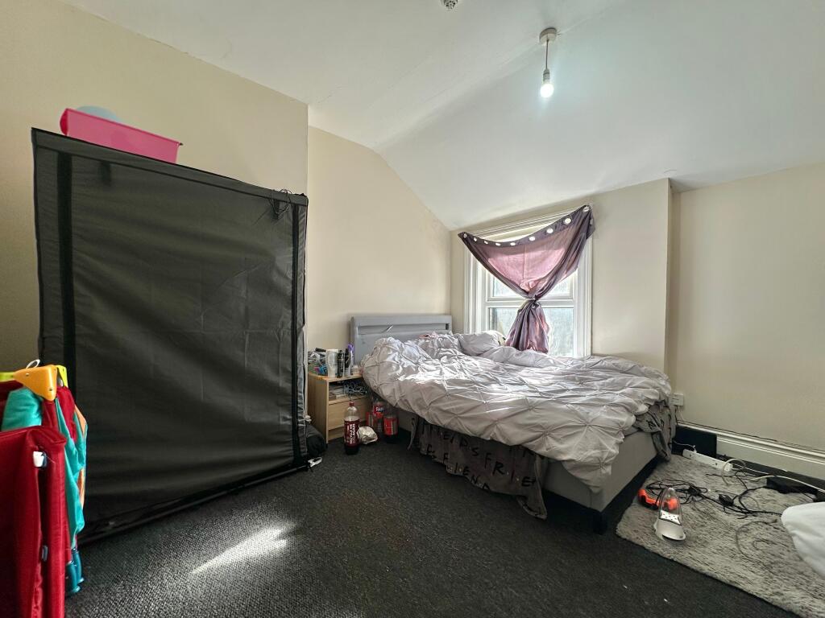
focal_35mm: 14
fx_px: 334
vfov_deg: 85.7
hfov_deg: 102.1
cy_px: 309
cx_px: 412
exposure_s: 1/113
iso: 40
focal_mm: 2.22
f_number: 2.2
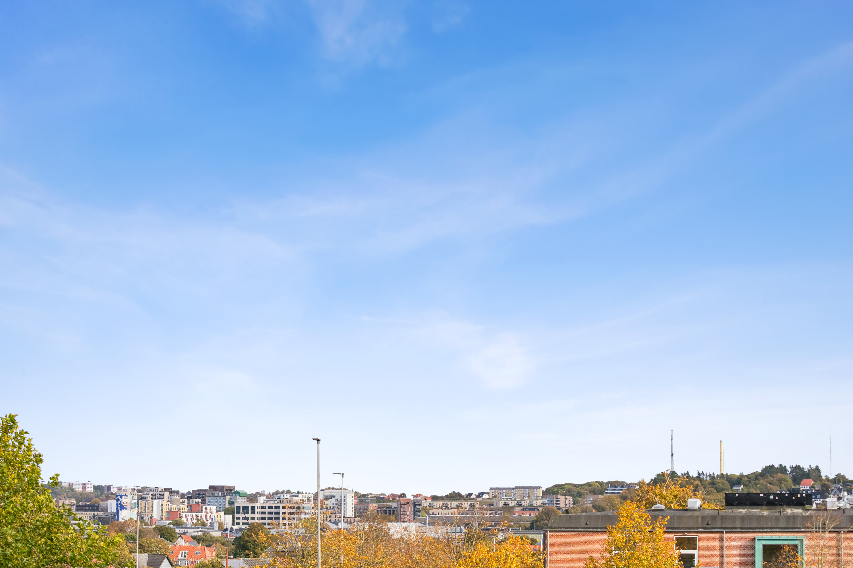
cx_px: 426
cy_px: 284
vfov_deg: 17.1
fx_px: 1895
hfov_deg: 25.4
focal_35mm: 80
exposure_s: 1/800
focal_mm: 80
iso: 800
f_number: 10
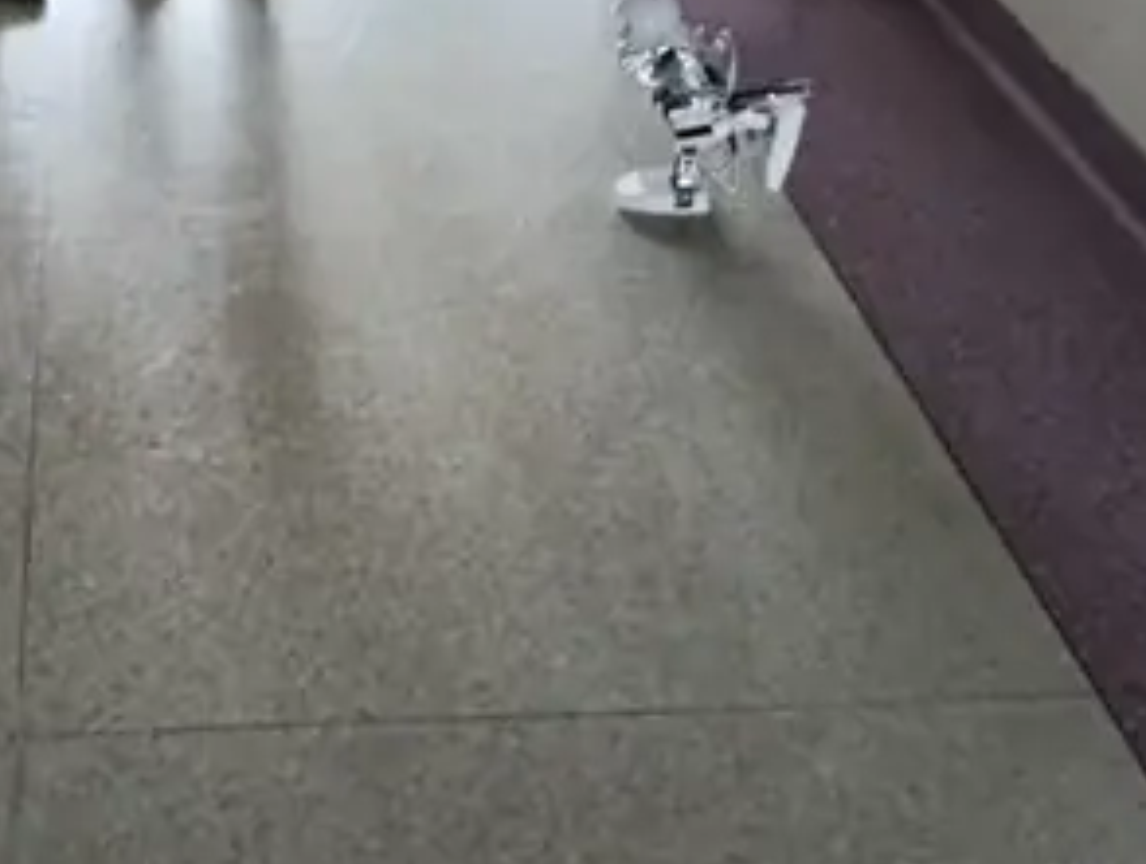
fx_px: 1758
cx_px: 199
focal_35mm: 53
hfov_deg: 34.8
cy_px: 254
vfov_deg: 27.4
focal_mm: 3.98
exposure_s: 1/33.3
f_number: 1.8
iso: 320
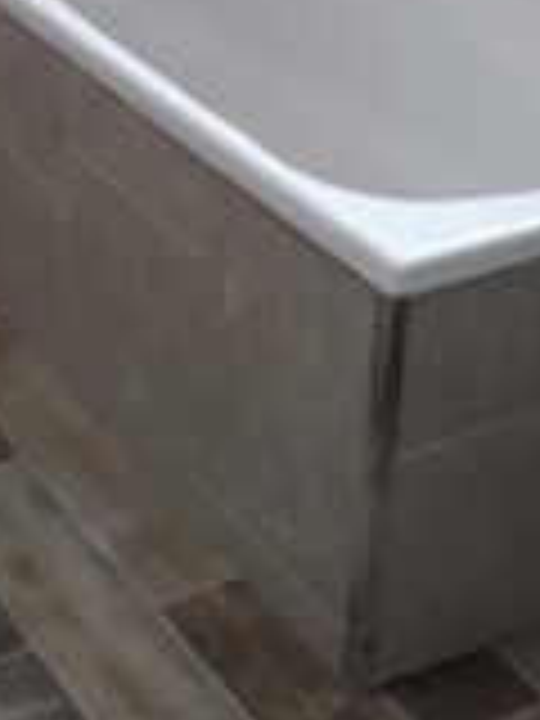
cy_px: -140
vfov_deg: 22.3
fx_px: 1685
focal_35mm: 81
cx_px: -153
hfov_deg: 17.2
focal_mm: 3.71
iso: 64
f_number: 1.7
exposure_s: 1/50
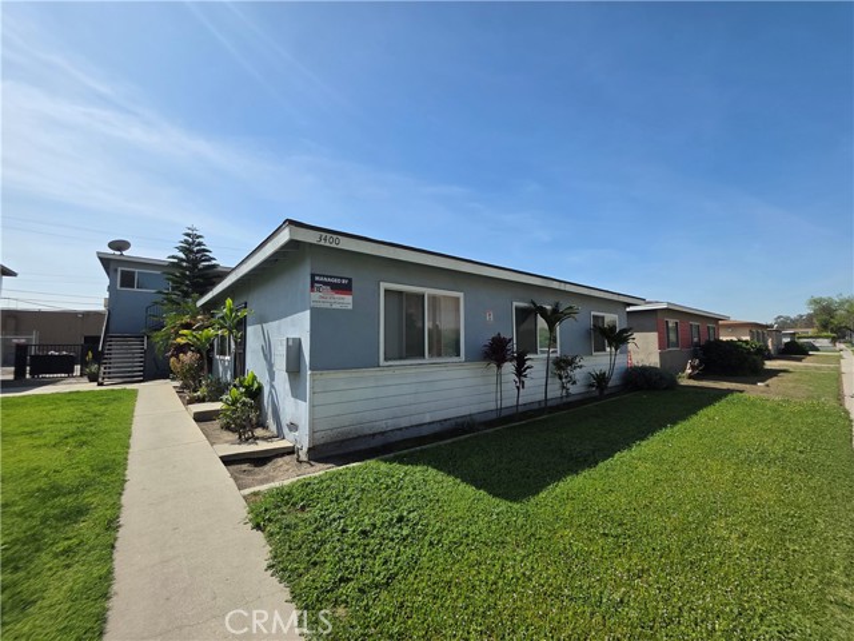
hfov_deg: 106.2
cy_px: 320
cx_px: 427
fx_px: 321
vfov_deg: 89.9
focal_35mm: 13
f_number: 1.9
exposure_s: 1/3309
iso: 40
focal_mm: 2.2
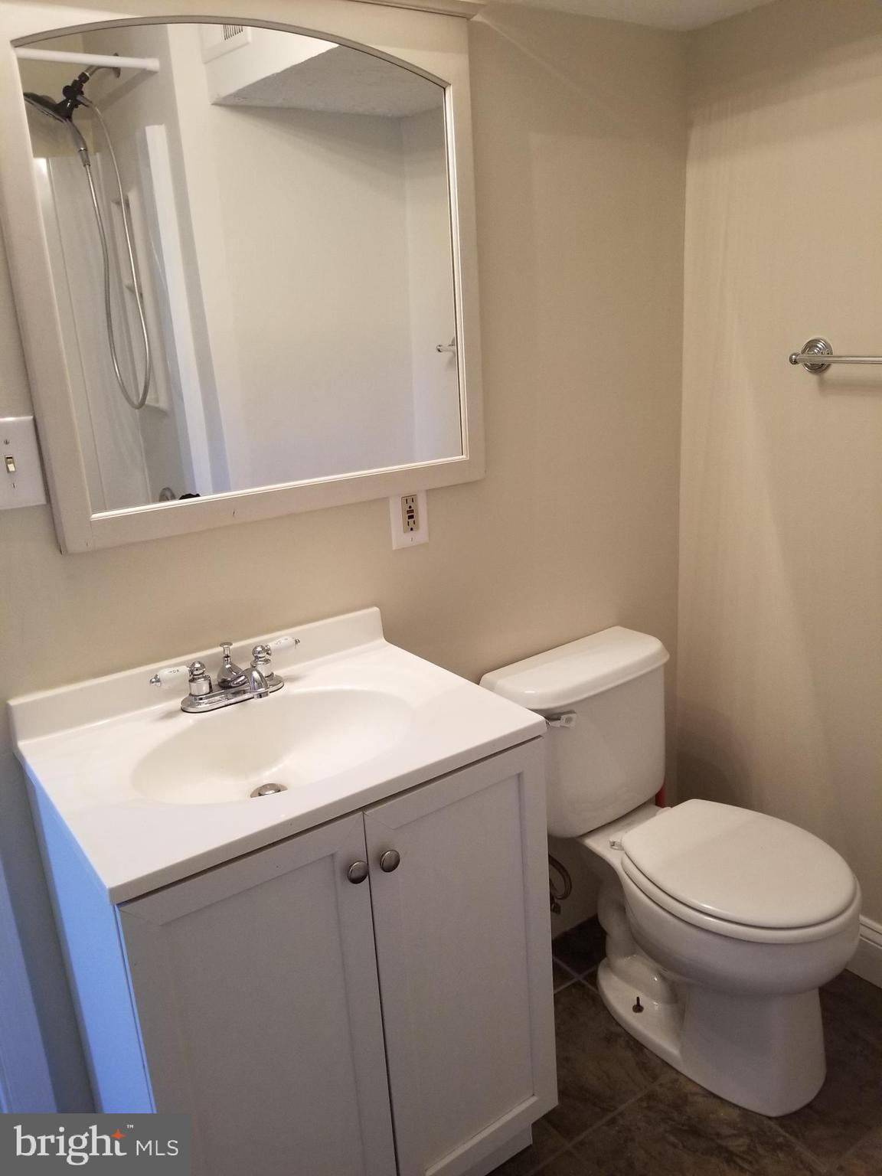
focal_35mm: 26
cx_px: 441
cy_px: 588
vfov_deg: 67.3
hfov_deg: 53.1
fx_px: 883
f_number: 1.7
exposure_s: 1/30
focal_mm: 4.25
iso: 160
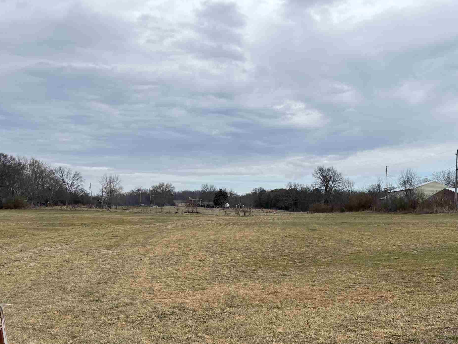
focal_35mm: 40
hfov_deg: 45.8
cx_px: 317
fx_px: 529
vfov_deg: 34.7
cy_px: 283
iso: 80
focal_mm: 6.76
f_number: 1.78
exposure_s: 1/2833
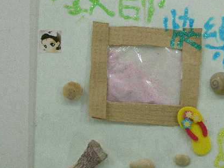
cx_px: 133
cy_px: 79
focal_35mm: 79
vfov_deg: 18.7
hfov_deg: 24.7
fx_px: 511
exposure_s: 1/62
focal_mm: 10.6
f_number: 3.2
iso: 400
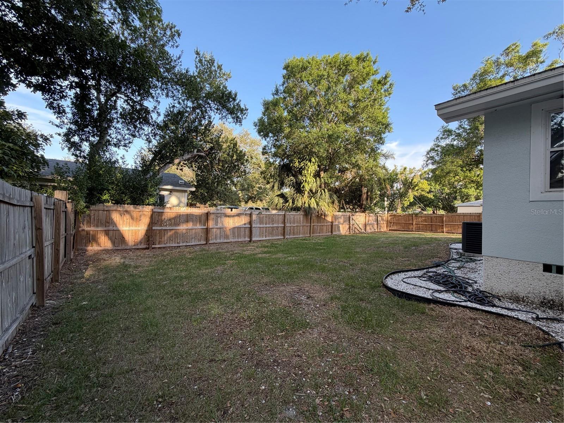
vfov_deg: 85.7
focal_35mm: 14
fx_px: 228
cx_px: 282
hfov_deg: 102.1
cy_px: 212
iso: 40
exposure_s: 1/210
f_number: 2.2
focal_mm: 2.22
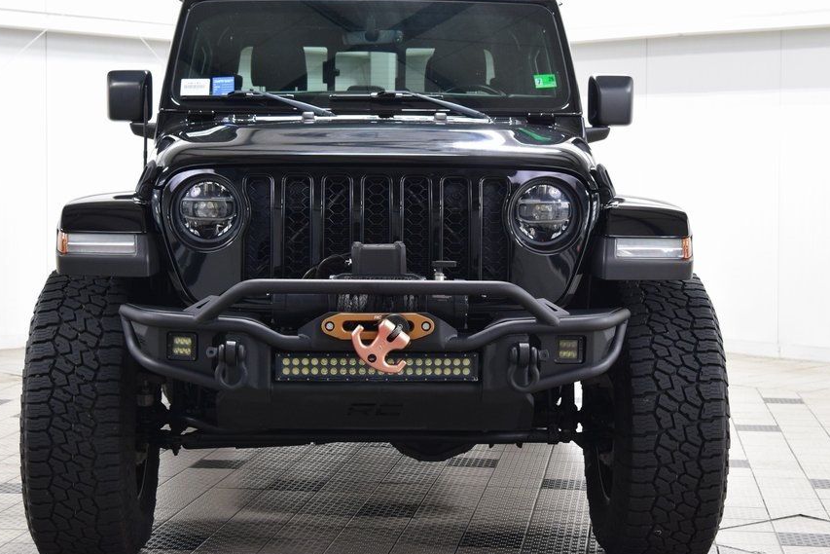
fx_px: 1660
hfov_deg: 28.1
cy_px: 262
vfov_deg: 18.9
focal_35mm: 72
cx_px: 375
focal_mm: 40
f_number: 6.3
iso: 1100
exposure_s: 1/15
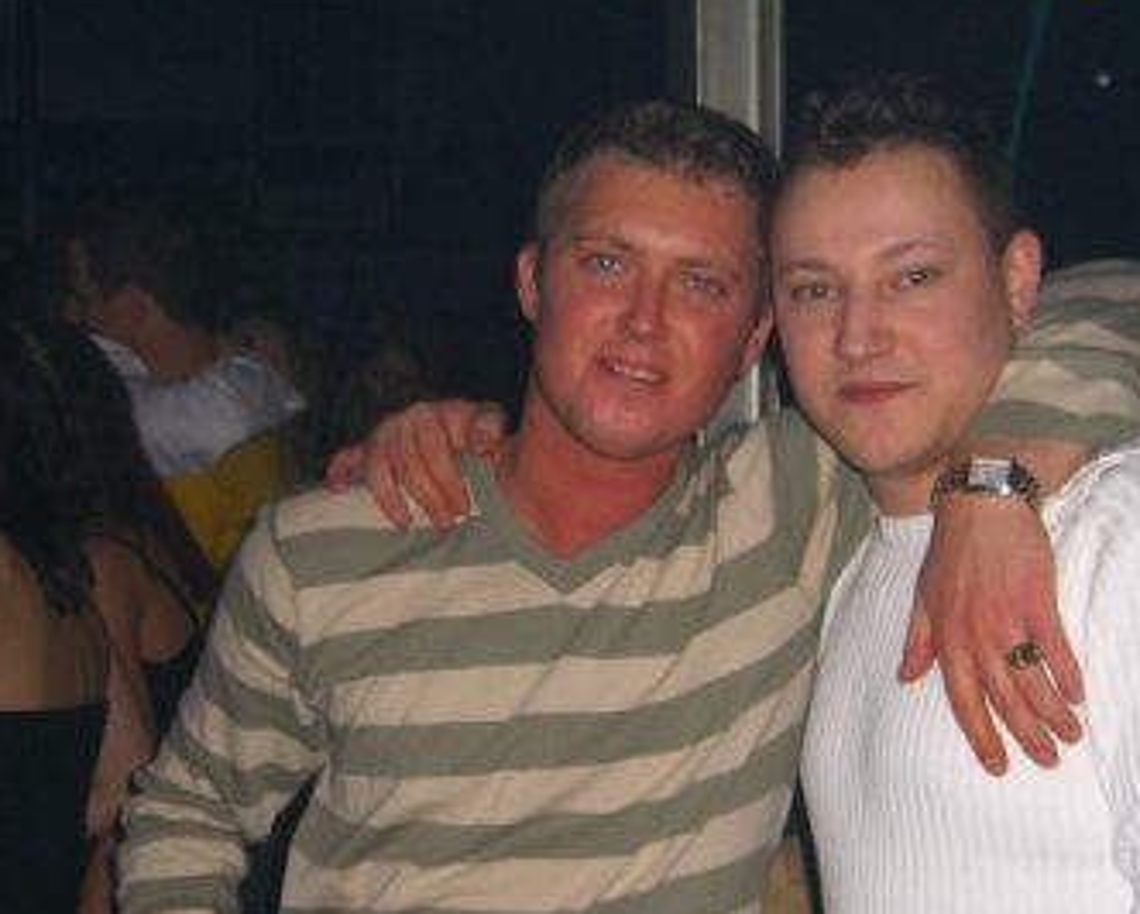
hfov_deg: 28.2
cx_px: 666
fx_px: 2262
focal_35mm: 67
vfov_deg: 22.8
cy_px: 567
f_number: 2.8
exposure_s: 1/60
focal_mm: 7.9
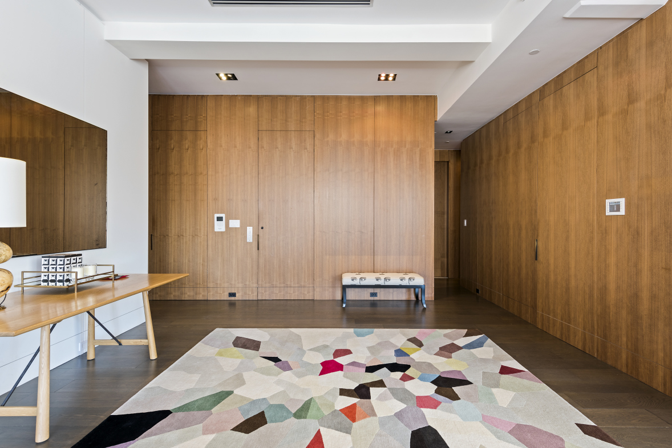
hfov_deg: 93.3
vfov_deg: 70.5
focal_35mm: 17
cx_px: 336
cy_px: 224
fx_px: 317
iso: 200
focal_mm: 17
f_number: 8
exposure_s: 1/2.5
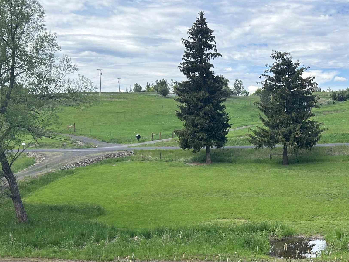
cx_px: 278
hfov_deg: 37.5
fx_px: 494
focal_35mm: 49
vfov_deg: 29.4
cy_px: 180
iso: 50
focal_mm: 5.7
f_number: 1.5
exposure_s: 1/2299
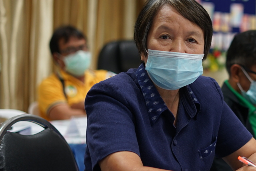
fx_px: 762
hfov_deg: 18.9
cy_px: 113
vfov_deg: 12.8
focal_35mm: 107
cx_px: 205
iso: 400
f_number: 2
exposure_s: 1/125
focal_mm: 50
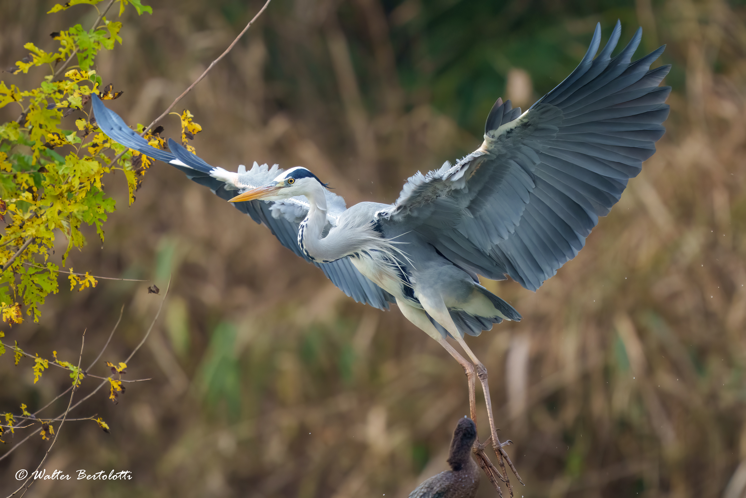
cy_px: 249
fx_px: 24865
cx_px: 373
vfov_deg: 1.1
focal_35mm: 1200
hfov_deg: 1.7
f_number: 5.6
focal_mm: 800
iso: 2000
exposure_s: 1/1600
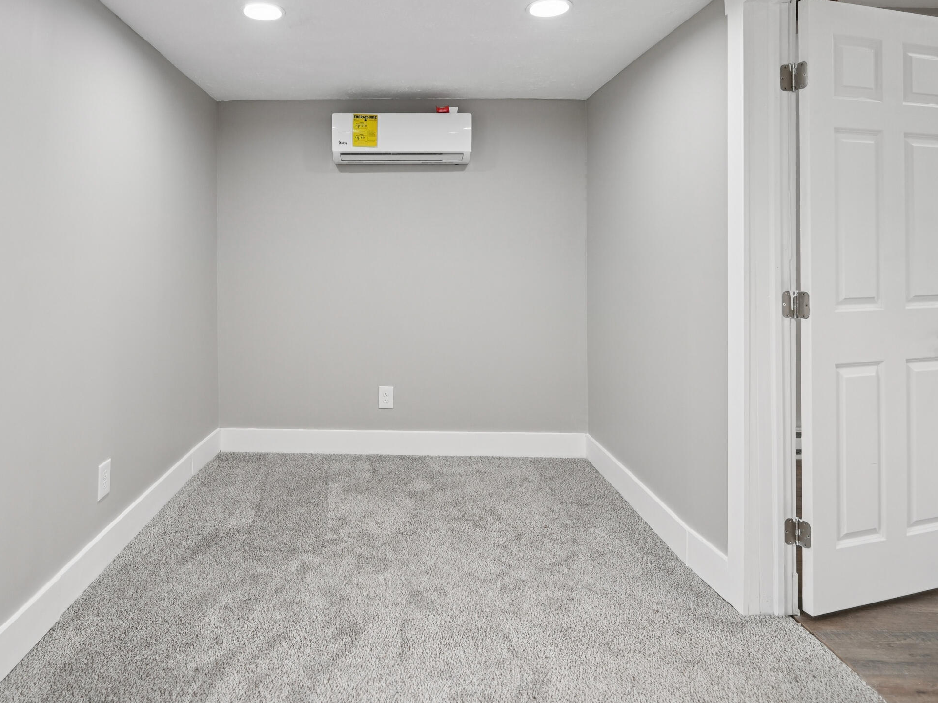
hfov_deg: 78.2
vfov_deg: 62.5
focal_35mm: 21
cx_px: 379
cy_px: 259
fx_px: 569
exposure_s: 1/45
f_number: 4
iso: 400
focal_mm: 14
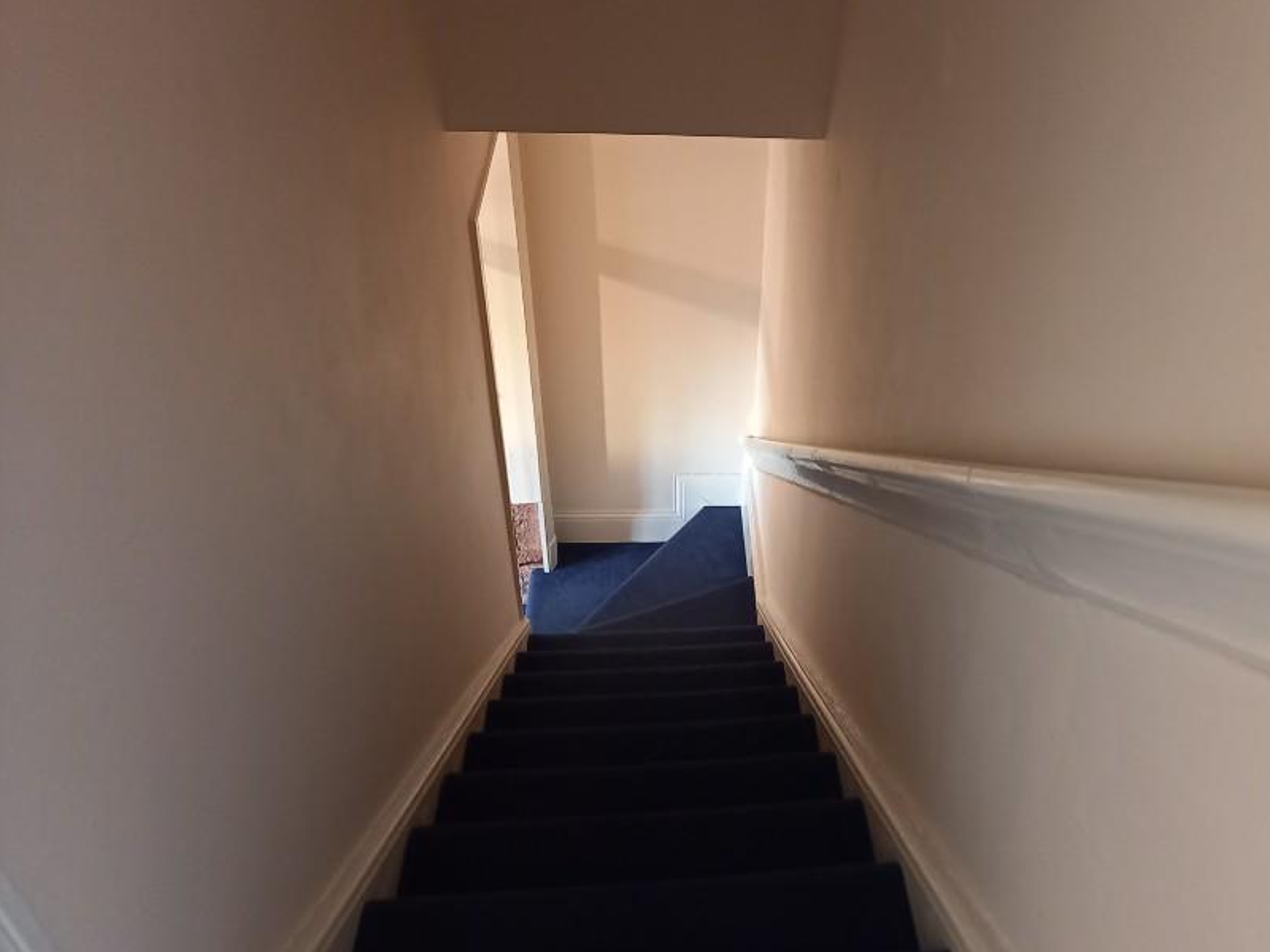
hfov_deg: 56.0
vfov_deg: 44.1
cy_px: 524
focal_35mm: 32
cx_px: 810
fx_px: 1174
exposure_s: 1/25
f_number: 1.8
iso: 500
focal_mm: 4.65
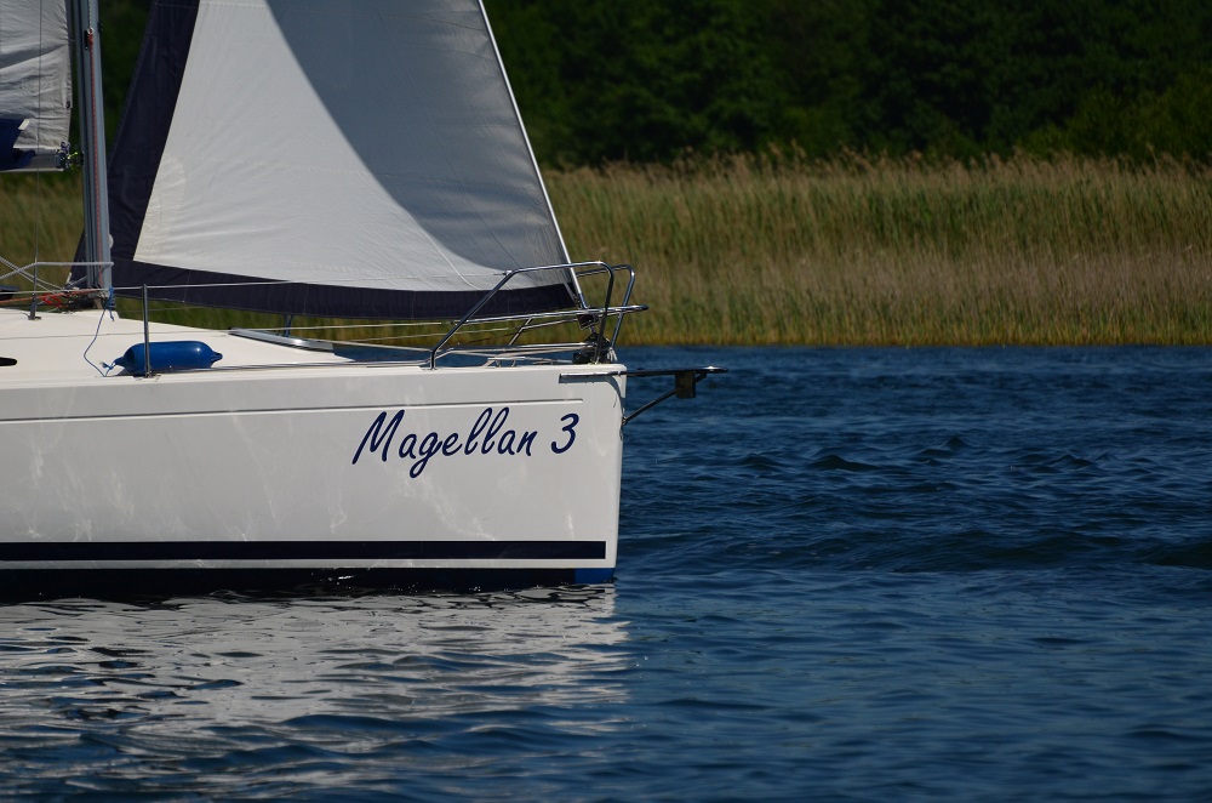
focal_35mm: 450
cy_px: 402
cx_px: 606
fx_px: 15116
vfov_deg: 3.0
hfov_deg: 4.6
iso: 360
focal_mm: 300
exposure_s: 1/8000
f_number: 5.6
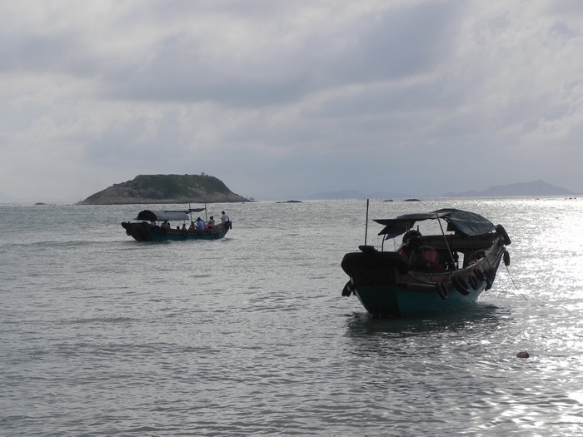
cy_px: 218
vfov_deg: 12.7
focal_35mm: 117
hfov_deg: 16.8
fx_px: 1971
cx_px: 292
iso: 160
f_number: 6.3
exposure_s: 1/340
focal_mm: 20.8
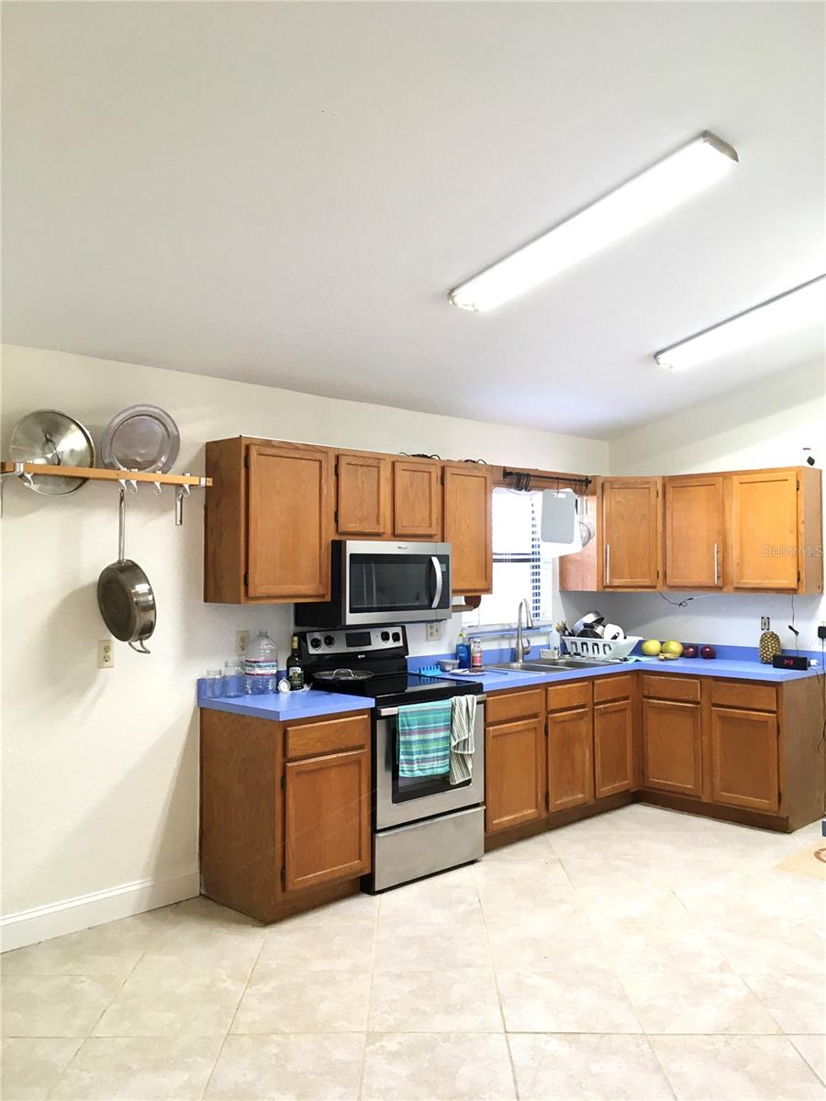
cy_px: 550
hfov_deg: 48.2
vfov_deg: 61.7
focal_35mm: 29
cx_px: 413
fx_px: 923
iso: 64
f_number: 2.2
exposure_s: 1/30
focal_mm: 4.15
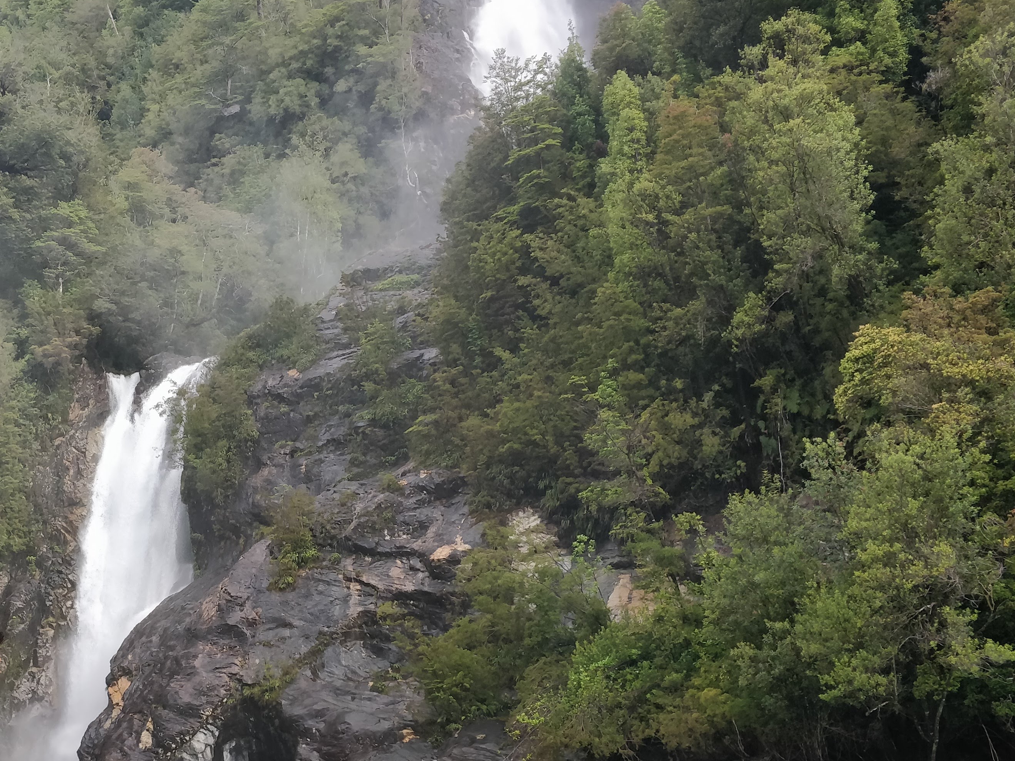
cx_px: 246
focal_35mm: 42
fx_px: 1232
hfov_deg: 43.3
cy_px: 478
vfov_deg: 34.2
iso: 250
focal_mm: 4.1
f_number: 1.7
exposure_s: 1/254
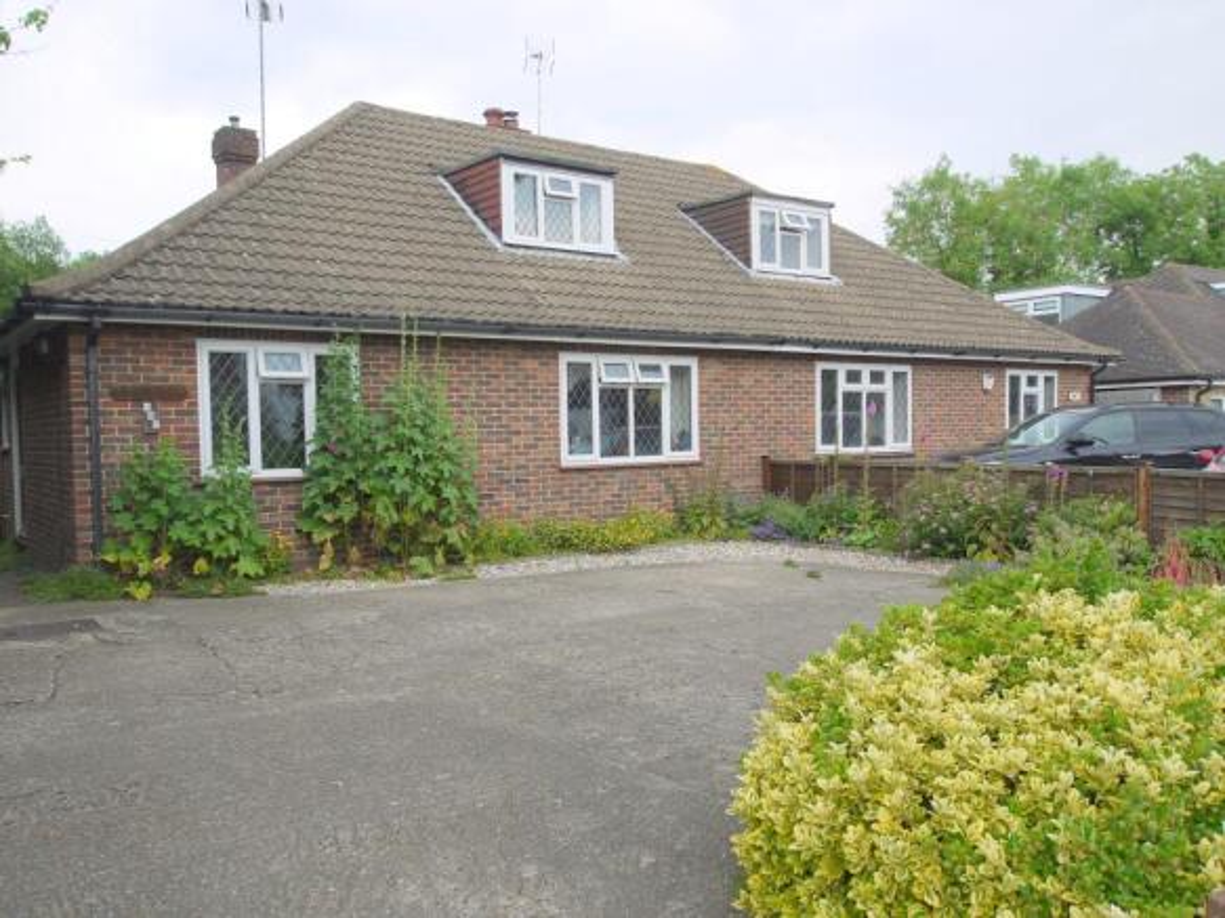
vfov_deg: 49.7
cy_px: 459
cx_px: 612
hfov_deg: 63.5
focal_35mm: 28
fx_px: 991
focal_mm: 14
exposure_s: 1/125
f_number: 6.3
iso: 100
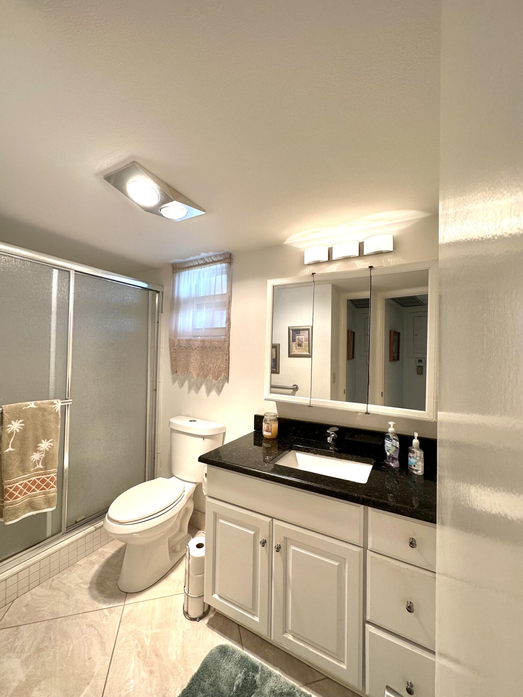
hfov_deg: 85.7
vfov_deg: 102.1
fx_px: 282
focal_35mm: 14
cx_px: 262
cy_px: 348
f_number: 2.2
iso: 64
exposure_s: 1/120
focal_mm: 2.22
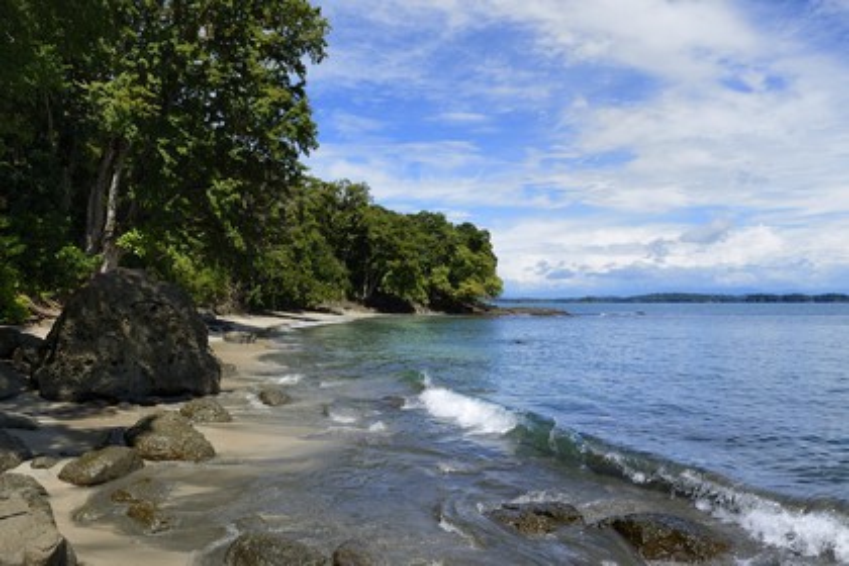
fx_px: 566
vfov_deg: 53.1
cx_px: 424
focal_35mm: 24
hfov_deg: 73.7
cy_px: 283
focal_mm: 24
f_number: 10
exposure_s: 1/200
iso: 100
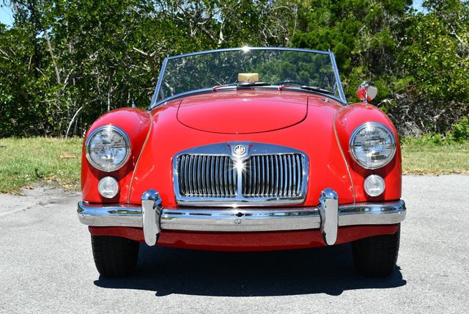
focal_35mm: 68
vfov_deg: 20.1
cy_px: 157
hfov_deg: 29.6
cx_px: 234
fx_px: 887
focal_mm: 34
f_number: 8
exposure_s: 1/250
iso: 100
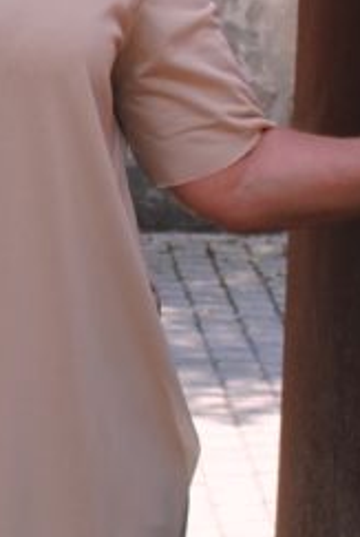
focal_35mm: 210
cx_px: -172
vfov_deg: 9.8
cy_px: 180
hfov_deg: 6.5
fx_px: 3136
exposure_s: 1/250
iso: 100
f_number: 5
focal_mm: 24
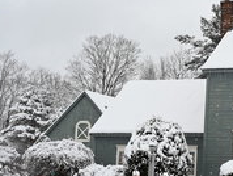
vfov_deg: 15.5
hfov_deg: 19.0
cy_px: 94
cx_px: 302
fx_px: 643
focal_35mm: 95
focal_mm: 34.5
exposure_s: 1/400
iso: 125
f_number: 4
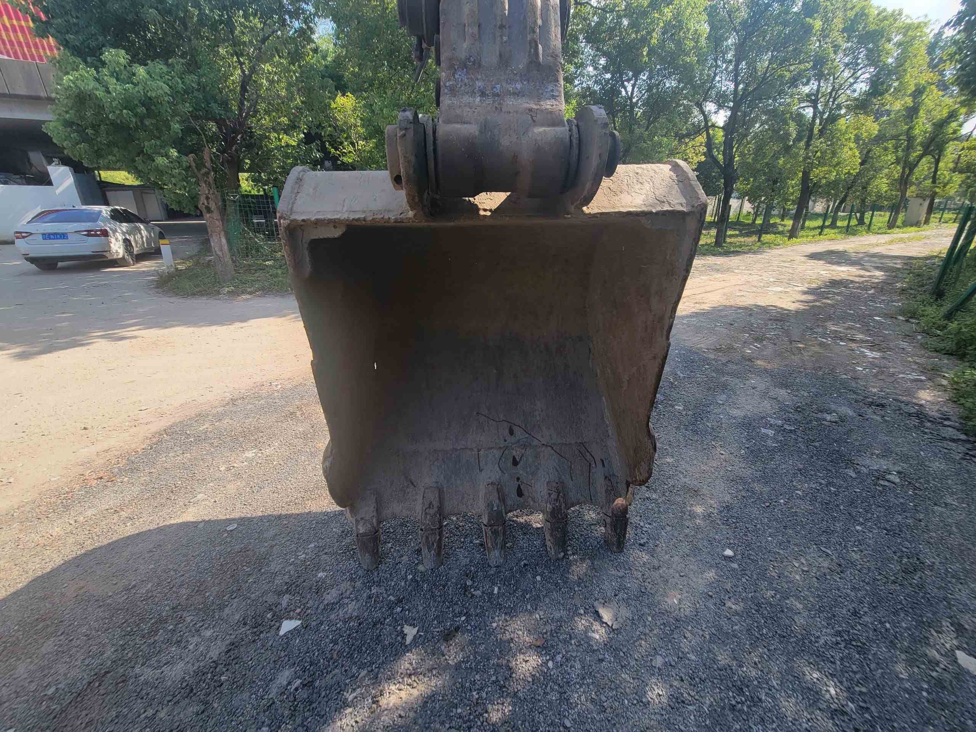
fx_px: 367
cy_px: 366
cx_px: 488
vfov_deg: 89.9
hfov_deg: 106.2
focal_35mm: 13
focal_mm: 2.2
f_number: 2.2
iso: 50
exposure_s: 1/500
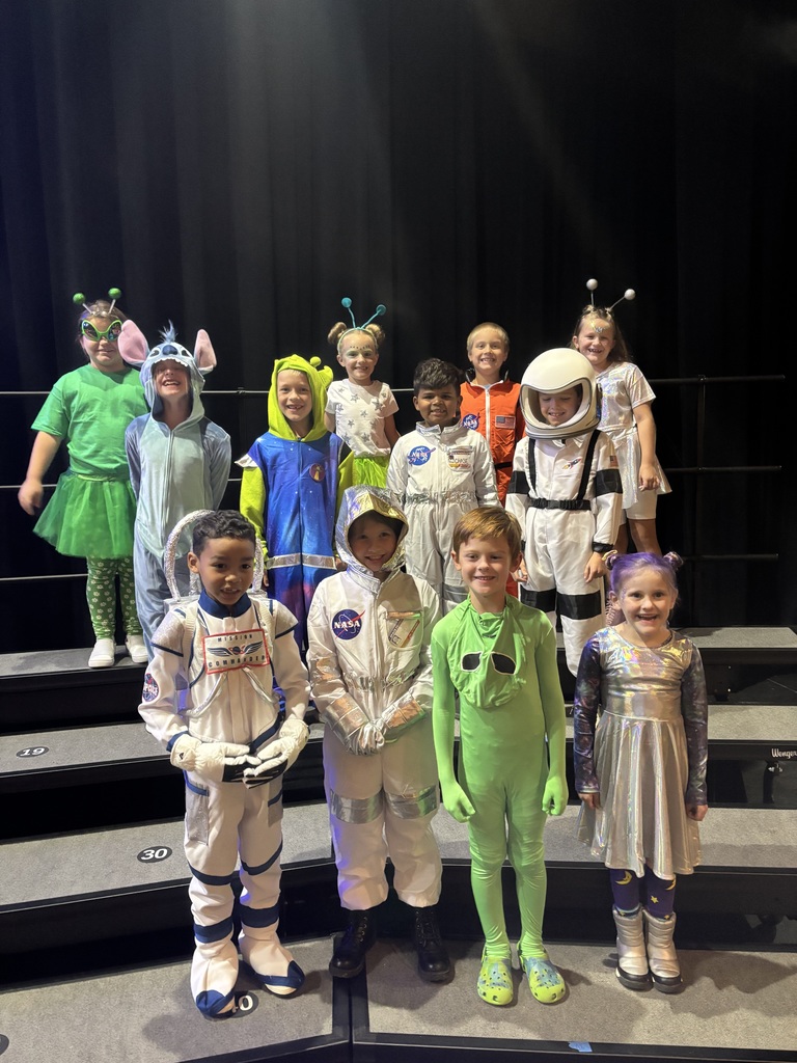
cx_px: 398
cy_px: 532
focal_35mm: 26
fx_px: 798
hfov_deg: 53.1
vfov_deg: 67.3
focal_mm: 5.96
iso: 640
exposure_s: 1/30
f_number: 1.6
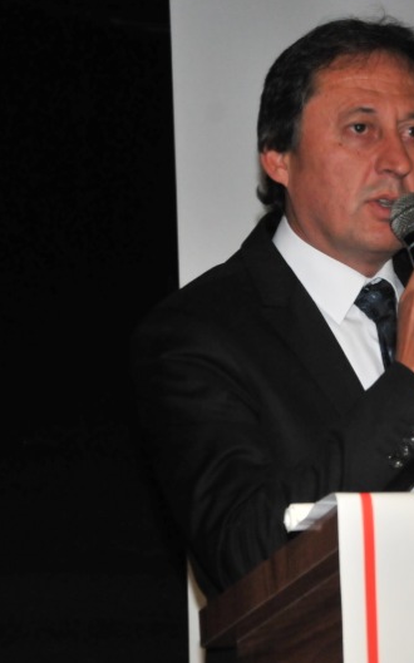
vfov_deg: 15.6
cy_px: 332
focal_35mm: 134
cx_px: 329
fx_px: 2422
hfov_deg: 9.7
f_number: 5
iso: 1600
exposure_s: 1/250
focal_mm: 58
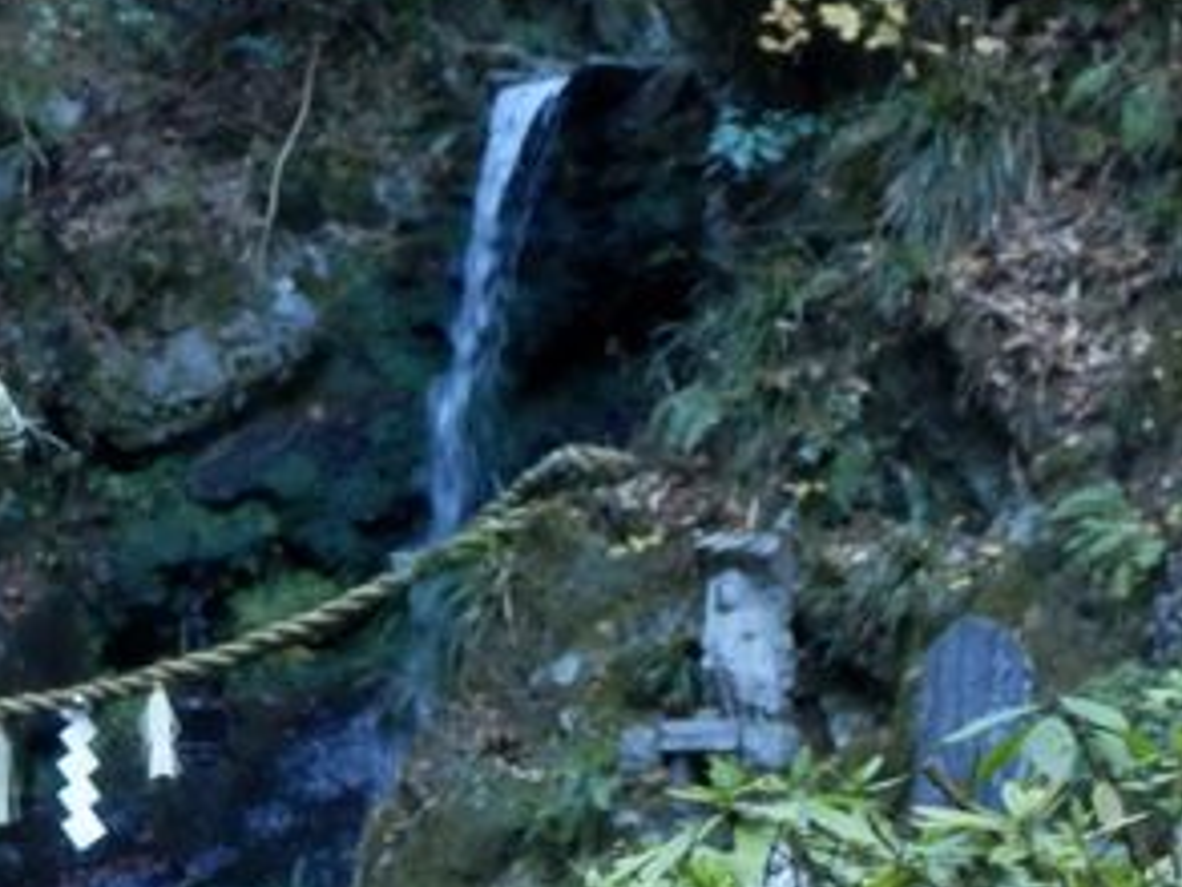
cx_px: 282
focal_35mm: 120
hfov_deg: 16.3
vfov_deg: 12.1
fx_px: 4099
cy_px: 1020
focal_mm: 7.9
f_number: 4.2
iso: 640
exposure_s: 1/40
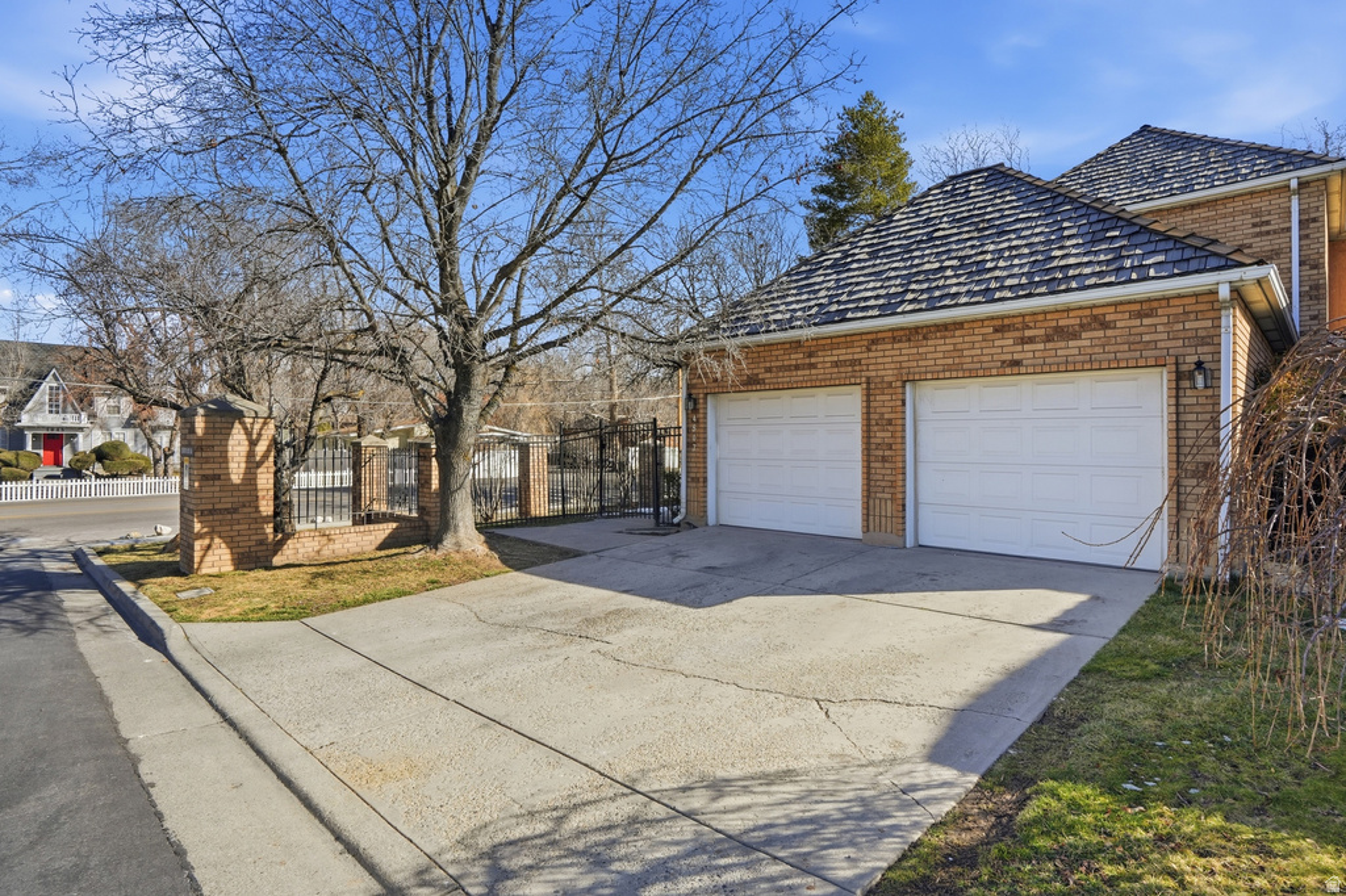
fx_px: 635
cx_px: 673
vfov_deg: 70.4
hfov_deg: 93.3
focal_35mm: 17
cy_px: 448
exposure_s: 1/5000
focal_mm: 17
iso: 250
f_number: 9
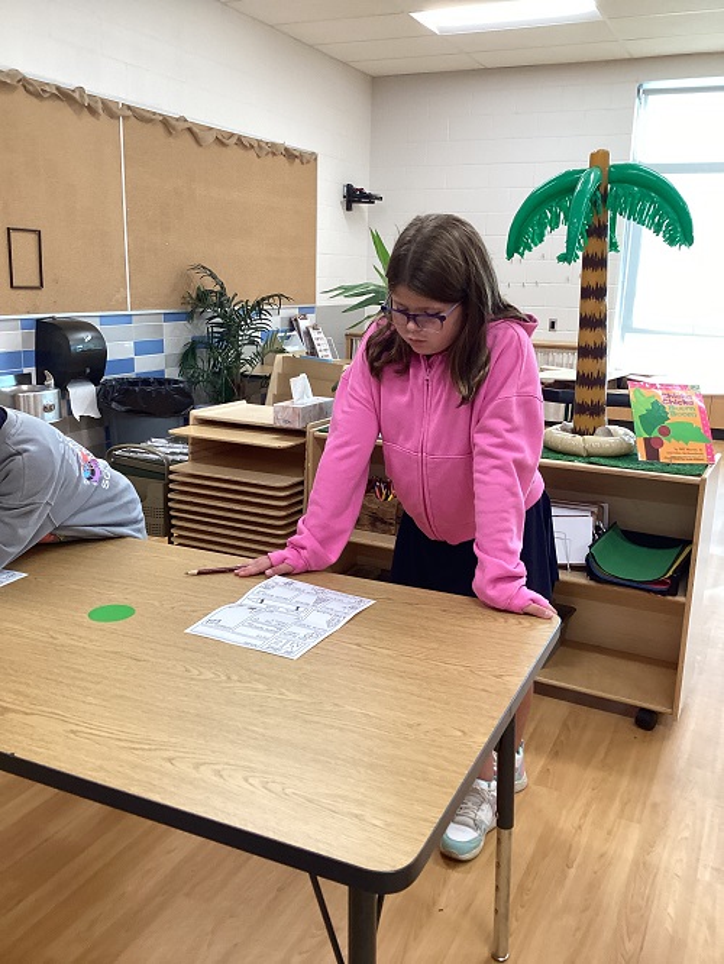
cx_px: 362
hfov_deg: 45.5
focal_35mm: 31
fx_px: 864
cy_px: 482
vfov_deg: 58.3
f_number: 2.4
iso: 100
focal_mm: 3.3
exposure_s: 1/60
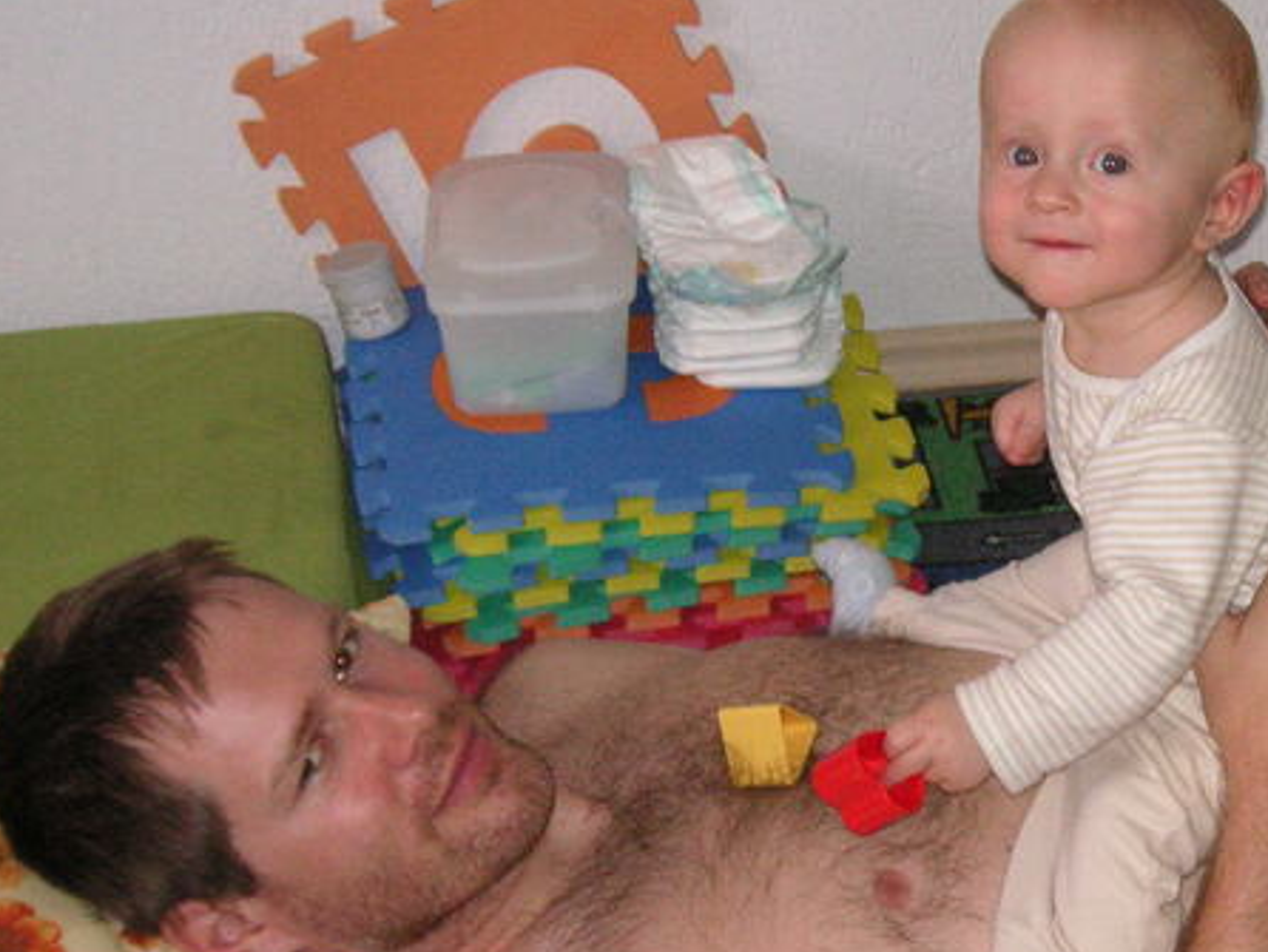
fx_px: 3482
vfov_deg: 15.6
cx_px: 1069
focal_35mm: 95
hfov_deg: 20.3
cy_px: 477
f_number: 3.6
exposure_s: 1/45
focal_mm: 8.9
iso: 160
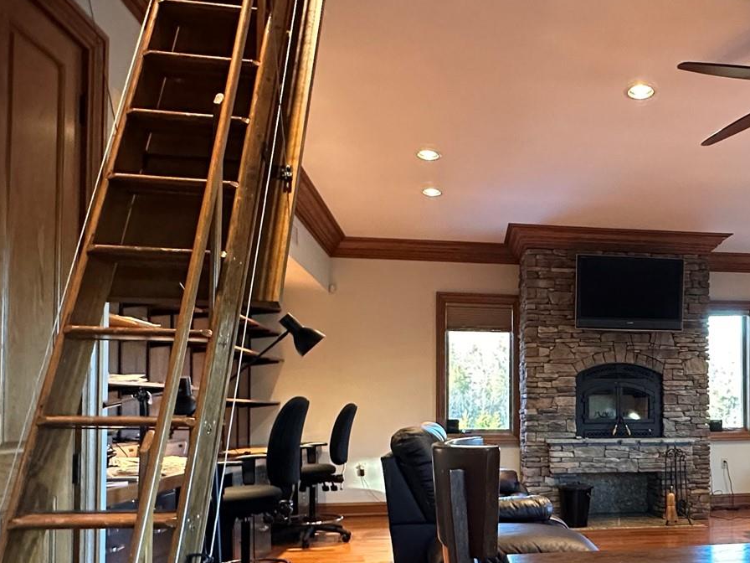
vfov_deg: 43.3
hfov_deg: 53.7
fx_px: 693
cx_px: 581
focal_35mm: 32
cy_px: 395
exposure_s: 1/60
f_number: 2.2
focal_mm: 2.22
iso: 800
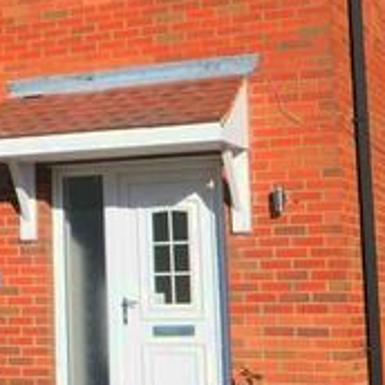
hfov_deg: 15.7
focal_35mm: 104
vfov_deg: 16.7
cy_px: 115
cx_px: -145
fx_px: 1309
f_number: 8
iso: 100
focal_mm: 20
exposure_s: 1/250
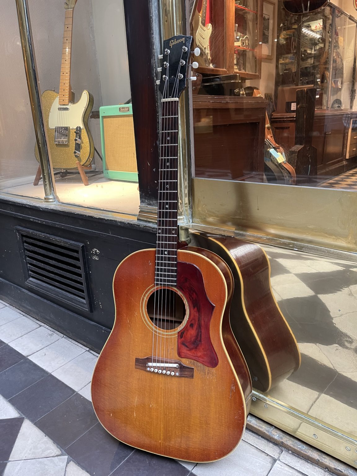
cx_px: 178
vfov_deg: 67.3
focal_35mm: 26
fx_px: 358
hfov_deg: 53.1
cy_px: 238
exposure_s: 1/50
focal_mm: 4.2
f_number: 1.6
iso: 100
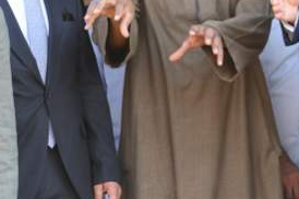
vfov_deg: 6.4
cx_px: 216
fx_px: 1750
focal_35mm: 211
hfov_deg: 9.7
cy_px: -47
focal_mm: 70
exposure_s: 1/2000
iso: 3200
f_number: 5
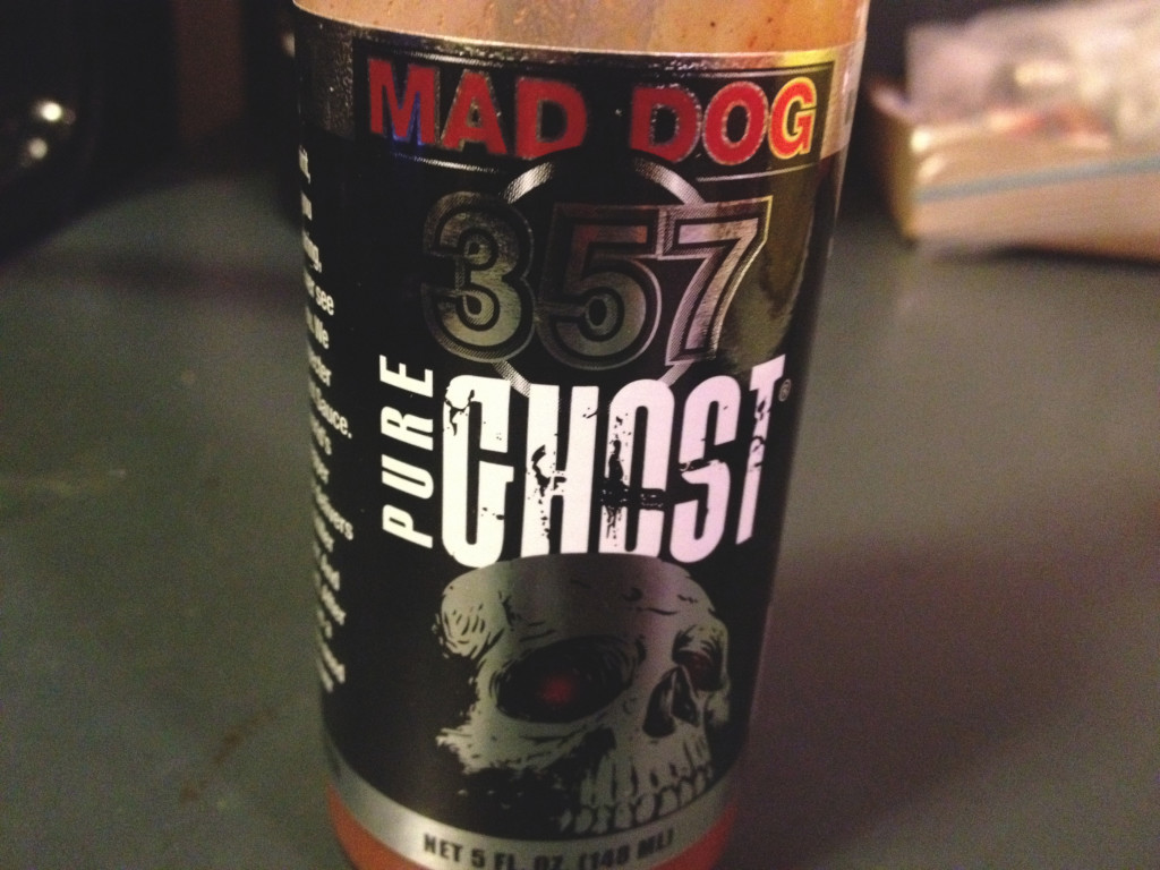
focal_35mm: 35
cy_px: 435
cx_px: 580
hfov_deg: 52.6
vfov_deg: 40.7
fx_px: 1173
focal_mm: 4.28
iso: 800
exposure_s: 1/15
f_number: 2.4
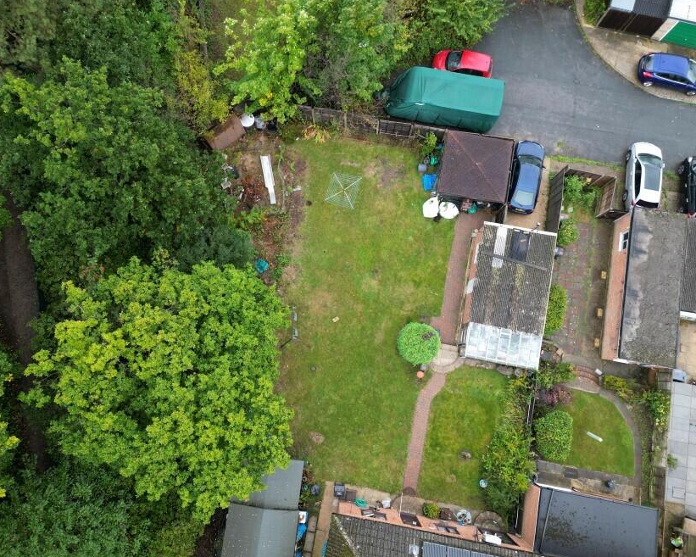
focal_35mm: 26
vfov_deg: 54.9
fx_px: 536
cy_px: 280
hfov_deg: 66.0
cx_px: 335
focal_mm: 6.72
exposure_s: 1/200
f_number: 1.7
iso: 100
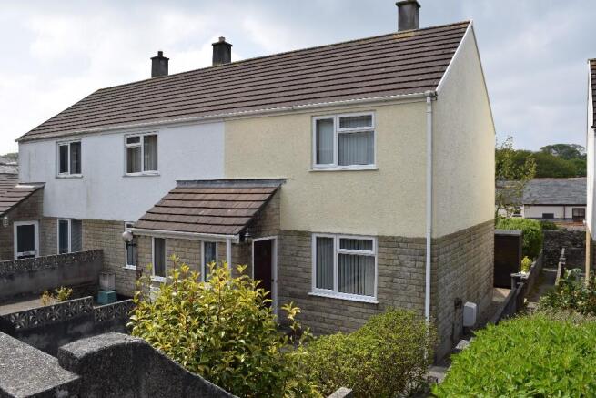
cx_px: 298
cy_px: 199
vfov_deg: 48.0
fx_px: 447
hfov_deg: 67.4
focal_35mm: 27
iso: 100
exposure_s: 1/250
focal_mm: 18
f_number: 8
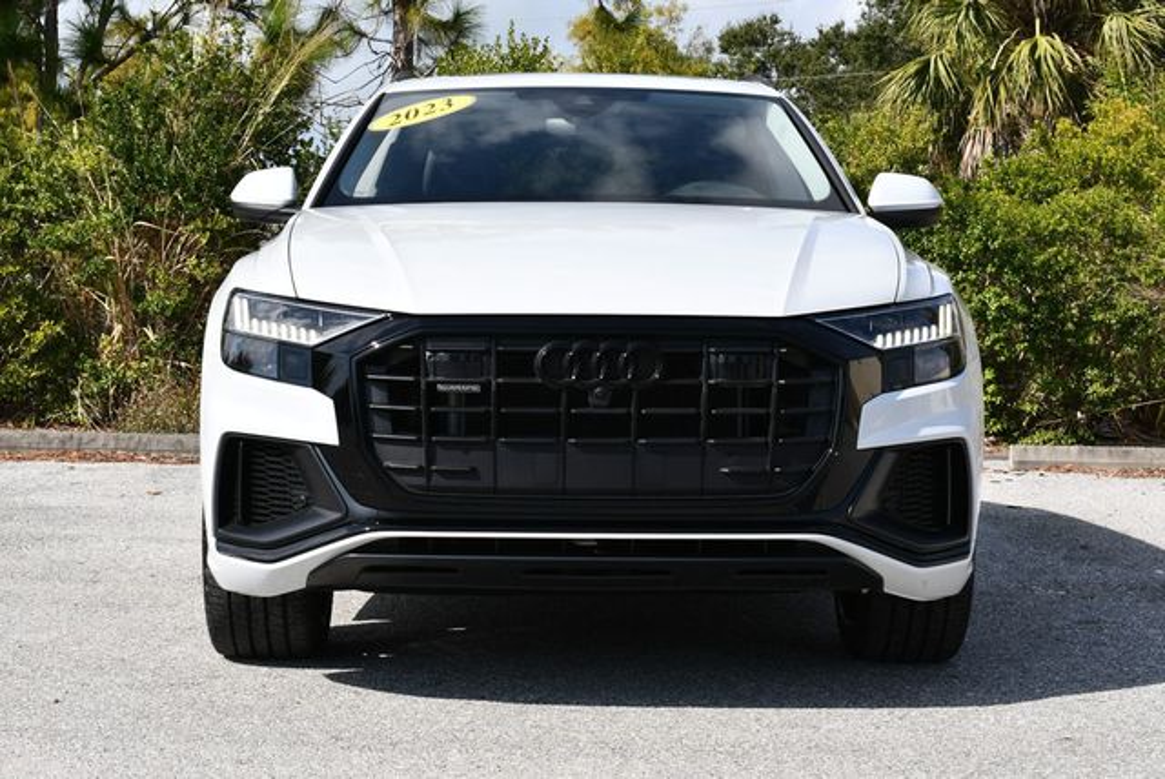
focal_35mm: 70
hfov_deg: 28.8
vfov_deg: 19.5
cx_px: 582
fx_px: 2267
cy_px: 390
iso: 100
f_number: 8
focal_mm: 35
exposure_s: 1/320
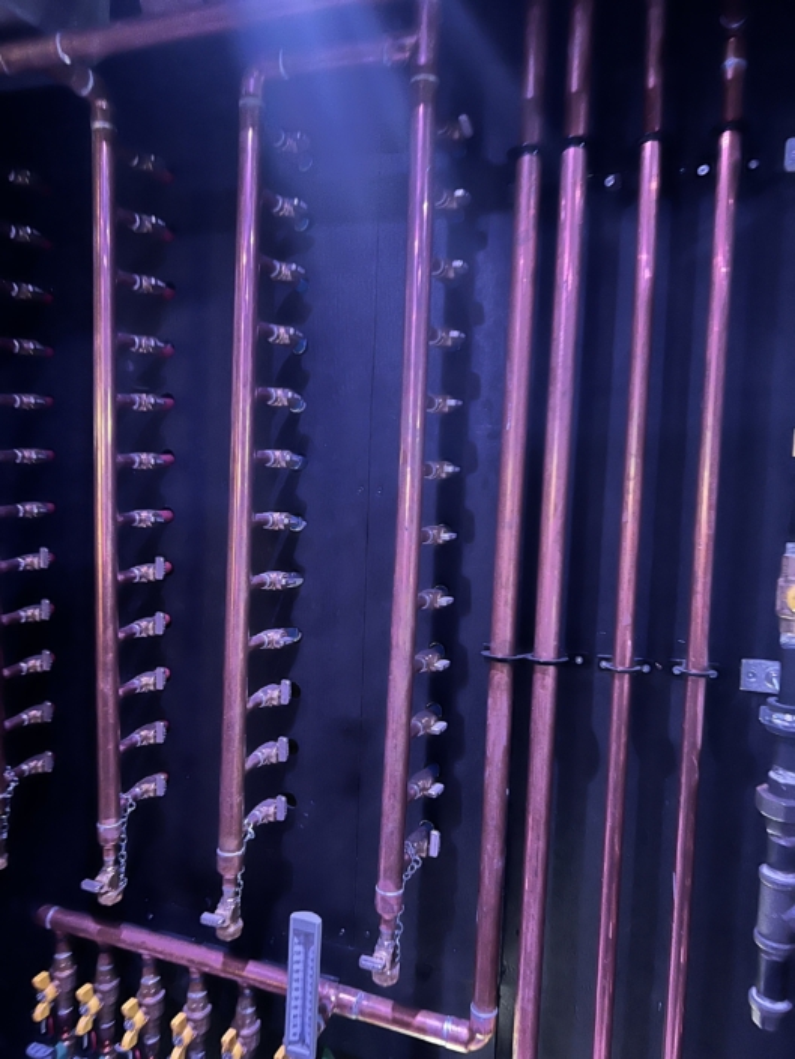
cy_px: 530
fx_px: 796
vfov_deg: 67.3
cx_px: 398
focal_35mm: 26
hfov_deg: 53.1
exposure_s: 1/12
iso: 640
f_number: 1.5
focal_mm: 5.7
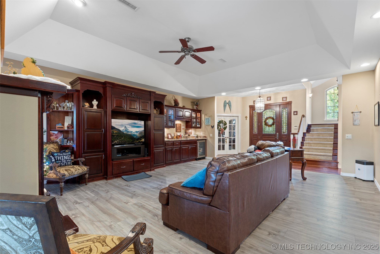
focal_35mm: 16
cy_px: 127
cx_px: 190
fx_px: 169
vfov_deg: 73.7
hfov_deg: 96.7
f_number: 9
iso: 200
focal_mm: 16
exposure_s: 2
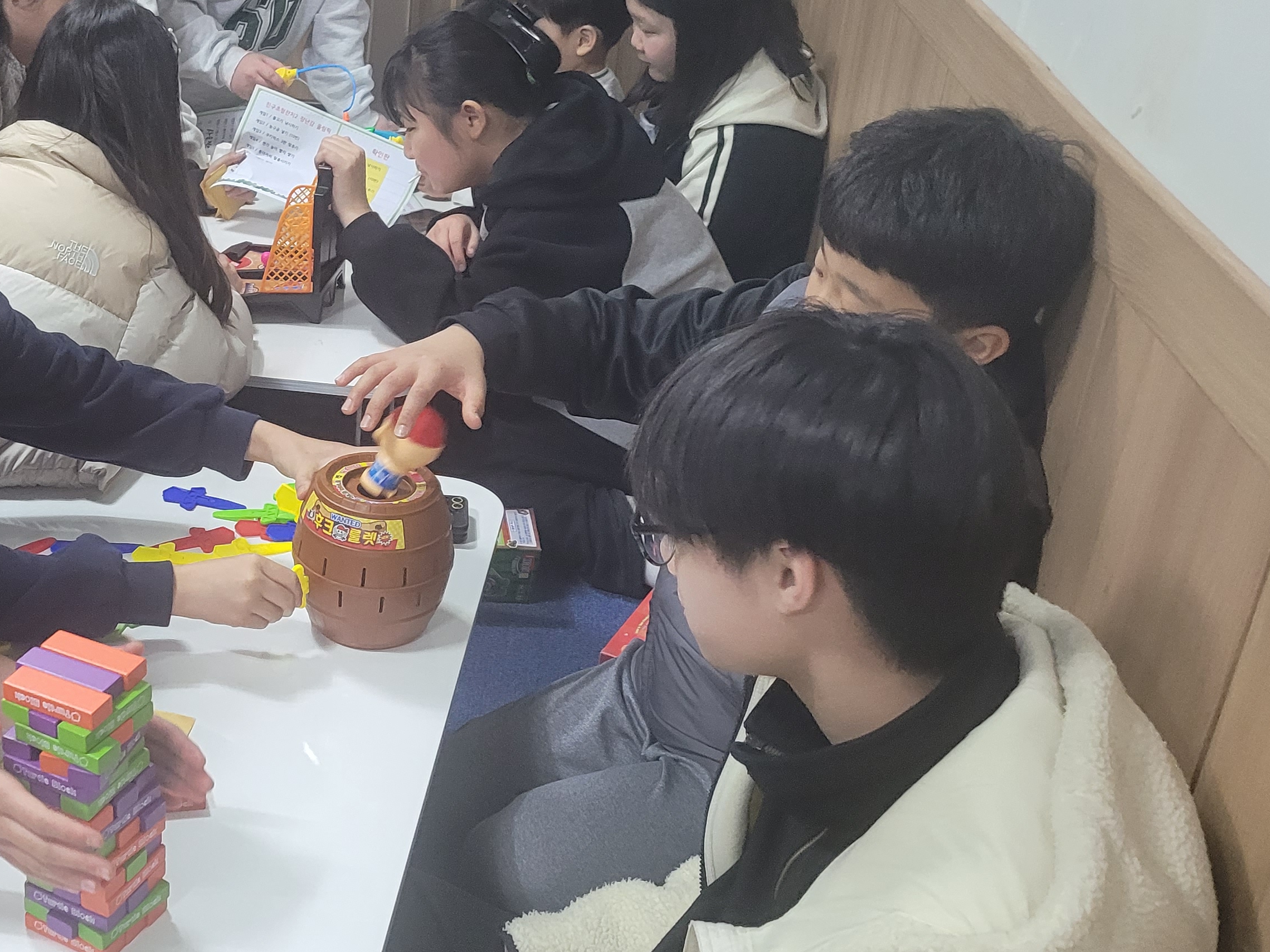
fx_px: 1688
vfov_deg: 31.5
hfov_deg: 40.0
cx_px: 306
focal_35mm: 46
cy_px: 503
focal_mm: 5.4
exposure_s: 1/120
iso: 320
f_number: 1.8
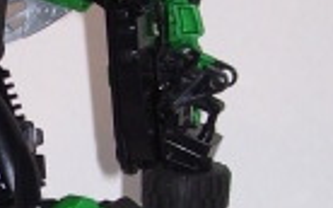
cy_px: 191
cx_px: -104
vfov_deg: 7.4
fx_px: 1605
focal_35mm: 177
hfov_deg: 11.5
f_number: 2.7
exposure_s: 1/60
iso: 80
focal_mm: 6
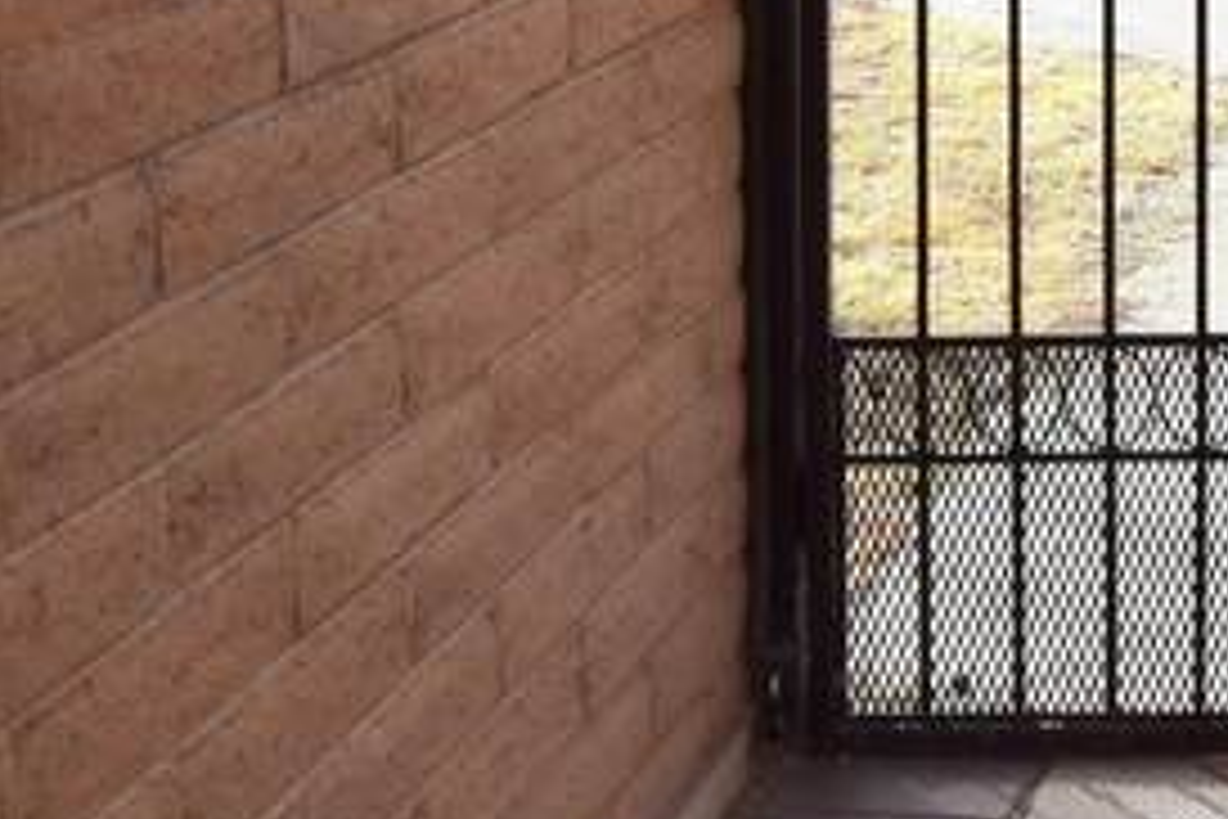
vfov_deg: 14.4
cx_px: 1430
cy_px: -227
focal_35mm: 91
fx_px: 3116
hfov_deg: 20.9
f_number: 9
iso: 200
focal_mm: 13
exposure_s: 1/320
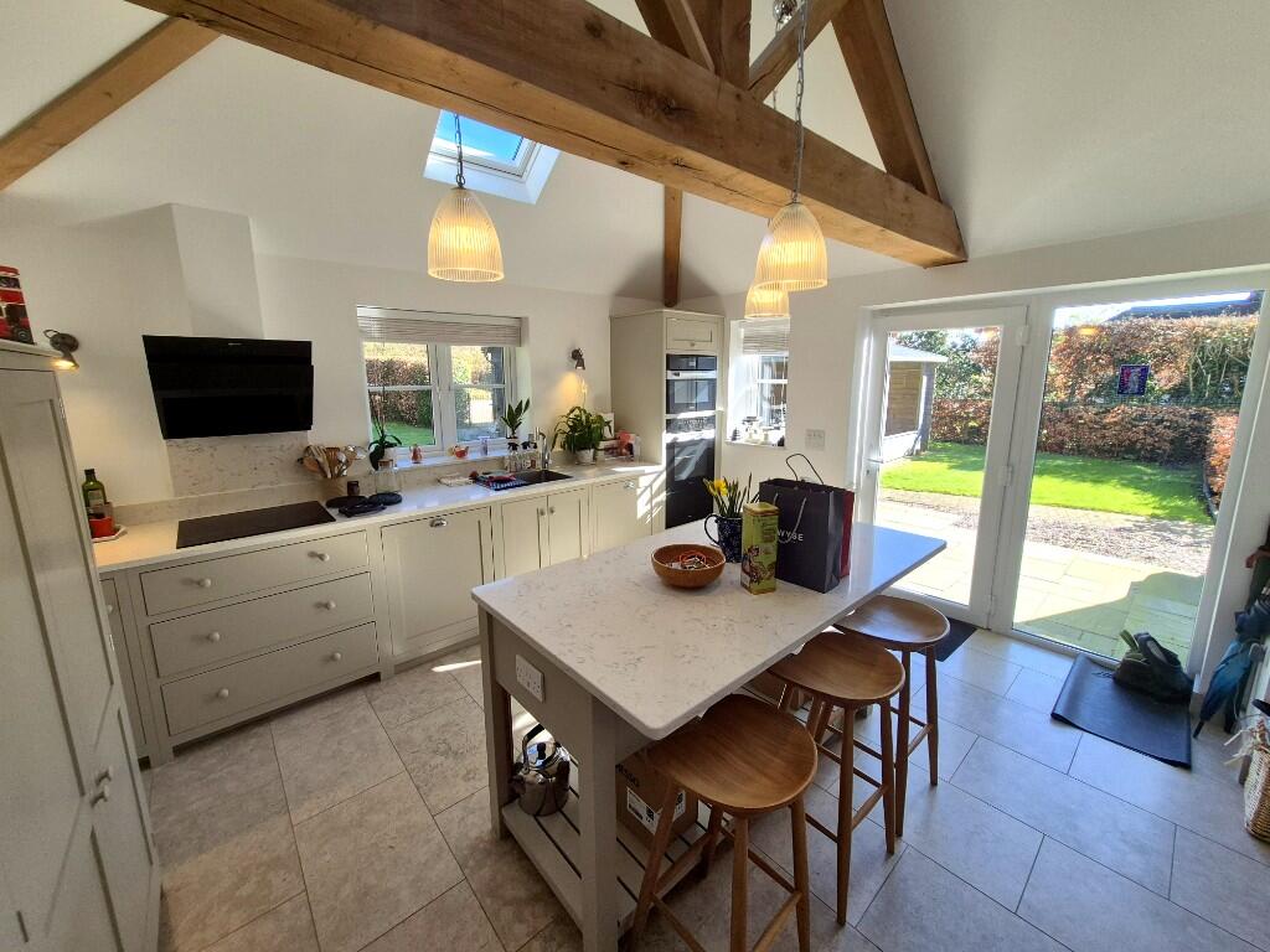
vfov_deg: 89.9
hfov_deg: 106.2
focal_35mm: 13
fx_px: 477
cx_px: 635
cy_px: 476
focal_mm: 1.74
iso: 50
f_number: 2.2
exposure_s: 1/276
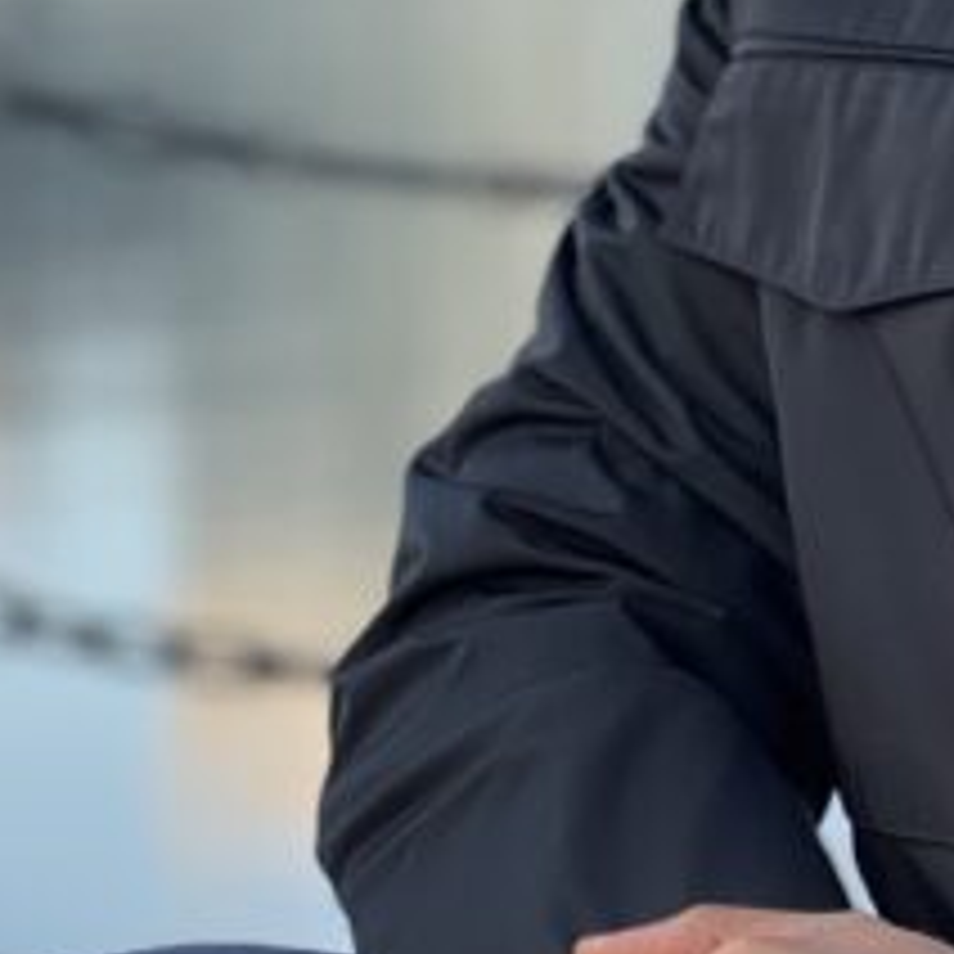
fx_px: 7701
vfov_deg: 6.9
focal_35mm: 247
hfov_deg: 7.1
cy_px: -747
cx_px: 1040
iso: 125
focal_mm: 9
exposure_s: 1/121
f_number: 2.8
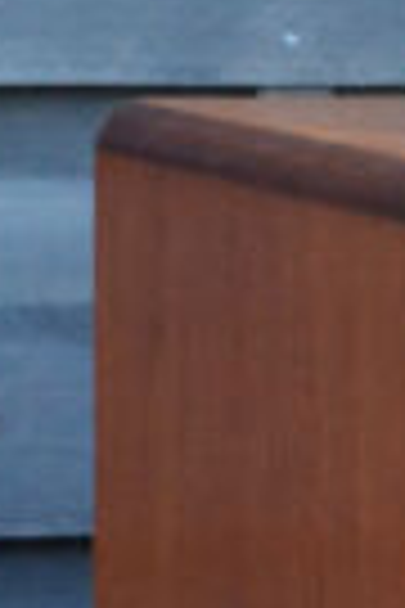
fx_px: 8840
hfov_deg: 2.6
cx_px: 968
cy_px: 1103
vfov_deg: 3.9
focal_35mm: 524
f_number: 8
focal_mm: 45
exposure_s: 1/160
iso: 1600
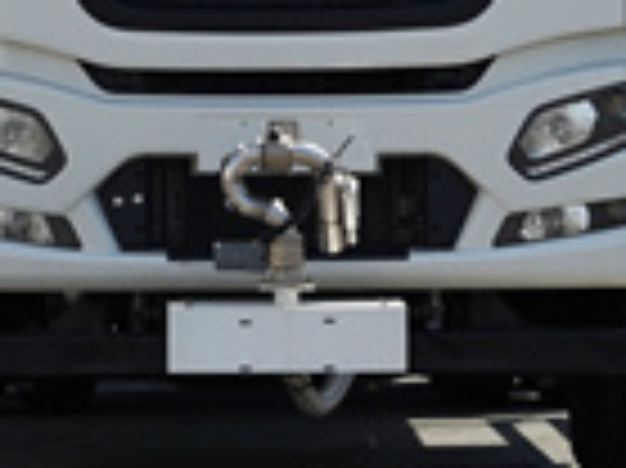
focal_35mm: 265
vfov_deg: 5.6
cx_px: 324
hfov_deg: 7.5
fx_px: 4788
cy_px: -146
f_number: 5
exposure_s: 1/1250
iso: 100
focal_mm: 48
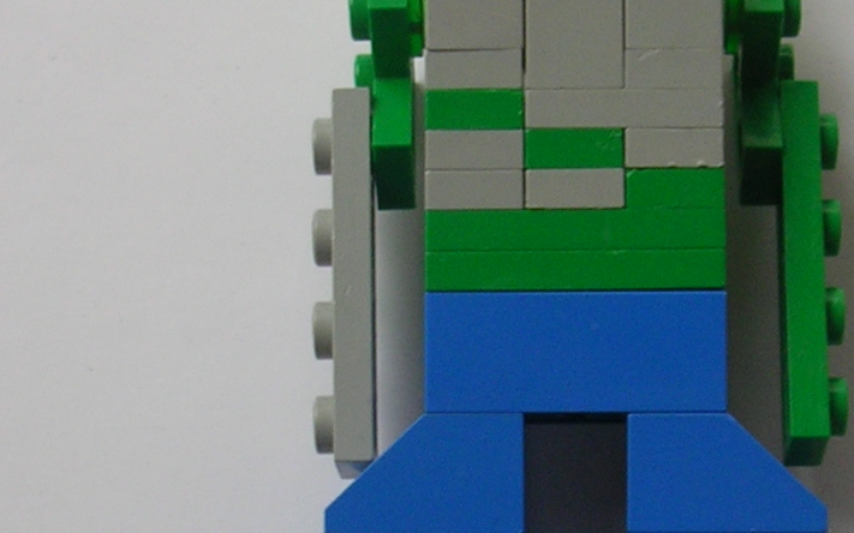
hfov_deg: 17.9
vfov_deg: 11.3
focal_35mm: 116
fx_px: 2699
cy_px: 347
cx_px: 620
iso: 50
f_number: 2.8
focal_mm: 5.8
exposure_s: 1/35.5
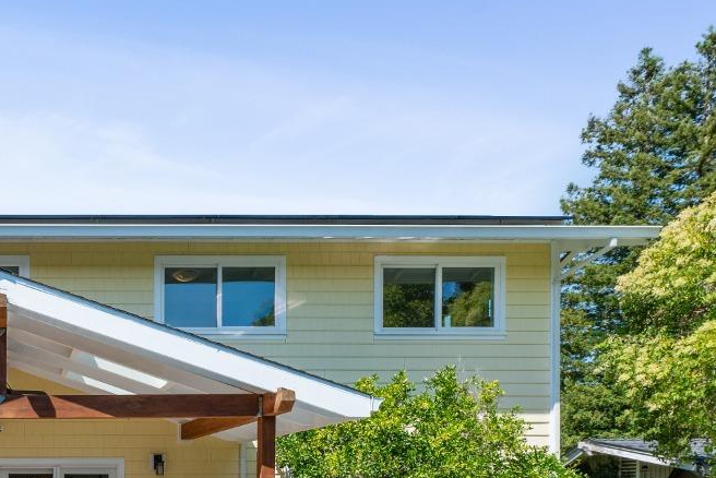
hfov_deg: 48.4
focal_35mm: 32
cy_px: 489
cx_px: 0
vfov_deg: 36.5
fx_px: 637
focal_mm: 14
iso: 200
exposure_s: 1/640
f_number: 8
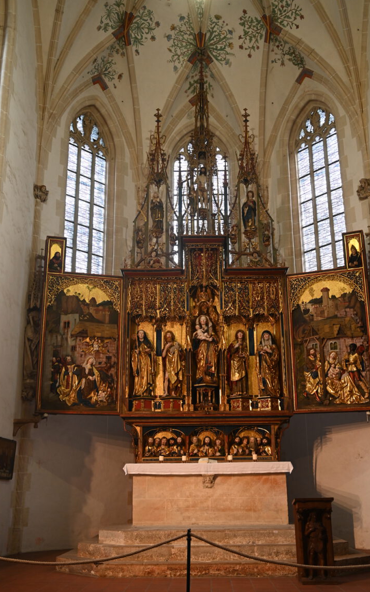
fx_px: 613
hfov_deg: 33.6
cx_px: 184
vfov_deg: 51.6
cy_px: 295
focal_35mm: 38
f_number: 4
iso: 1600
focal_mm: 37
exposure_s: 1/40
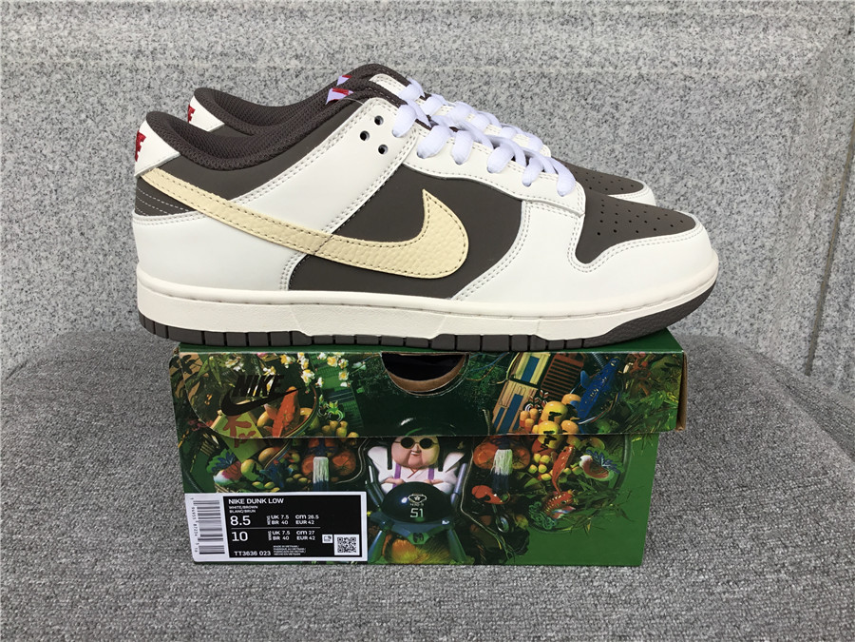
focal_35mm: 31
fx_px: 766
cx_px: 428
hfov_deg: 58.4
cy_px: 321
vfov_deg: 45.4
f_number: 2.4
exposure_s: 1/100
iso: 25
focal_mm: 3.3
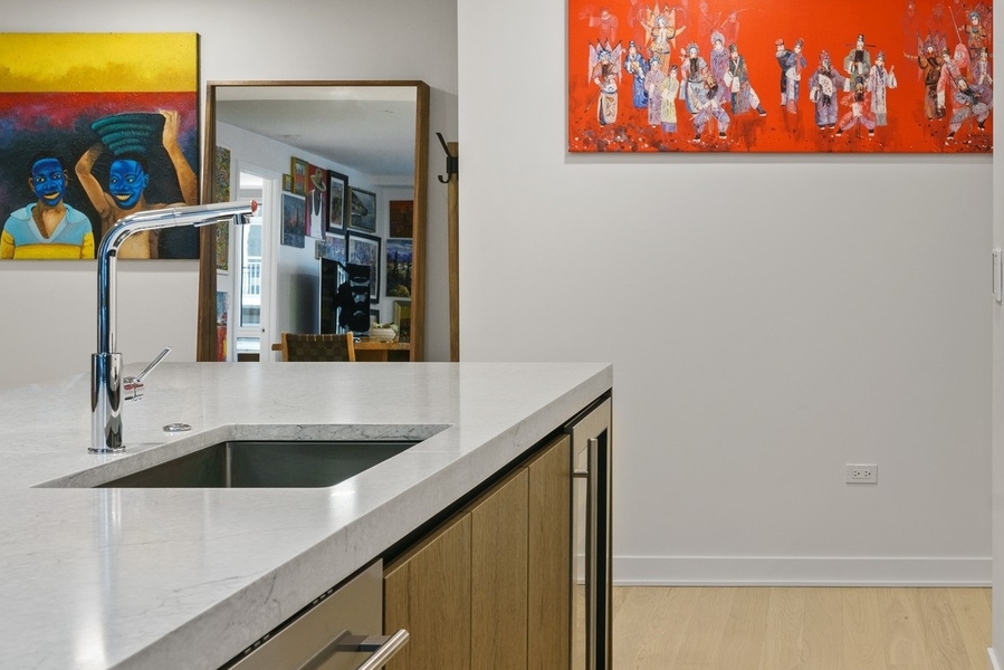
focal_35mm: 54
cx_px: 799
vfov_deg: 25.0
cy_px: 233
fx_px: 1506
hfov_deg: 35.7
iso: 320
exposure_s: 1/4
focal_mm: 30
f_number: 8
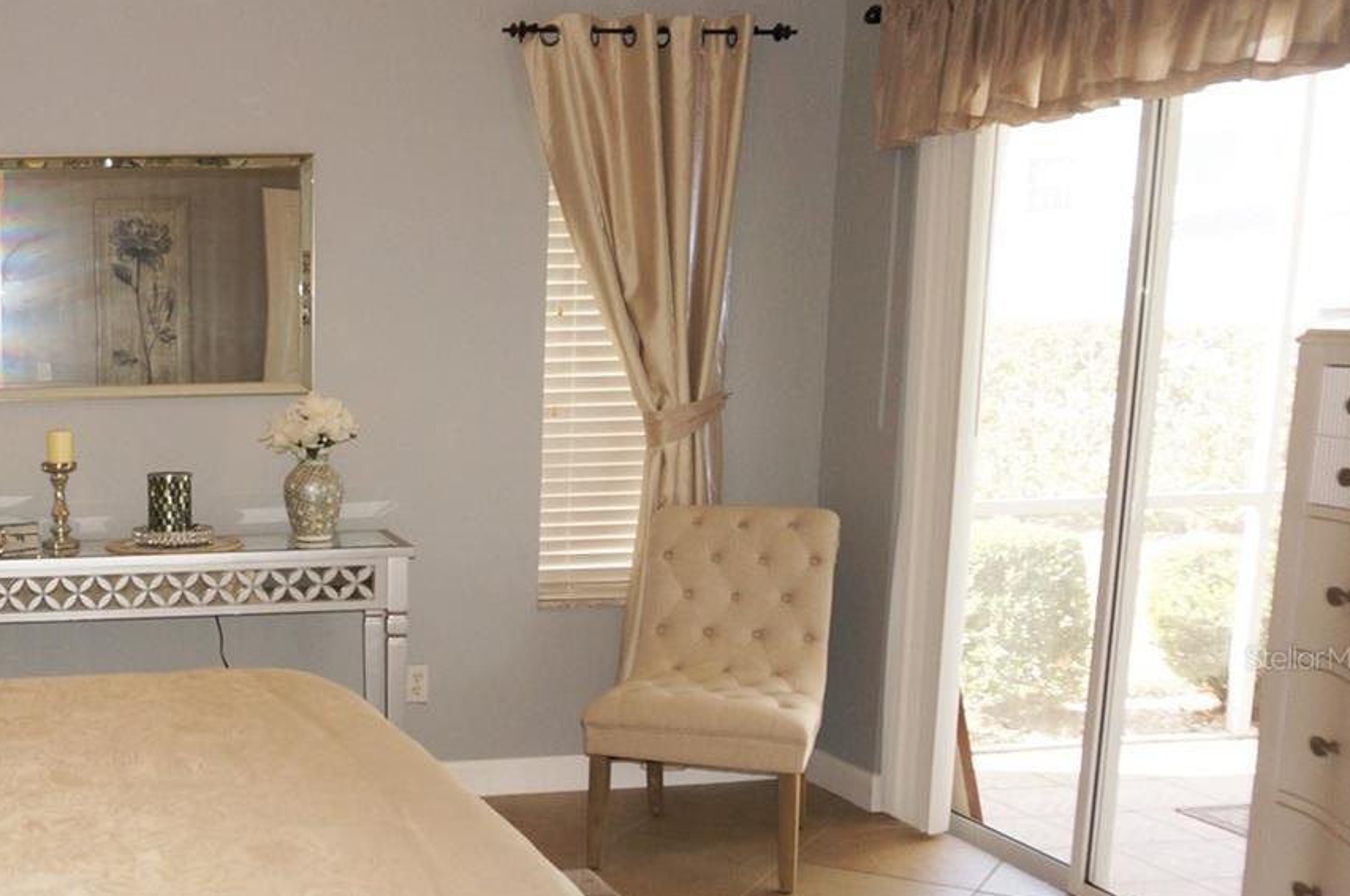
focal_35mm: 45
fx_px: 1685
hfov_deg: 40.2
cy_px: 657
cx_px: 120
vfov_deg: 29.4
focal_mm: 16
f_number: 4
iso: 400
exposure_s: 1/160
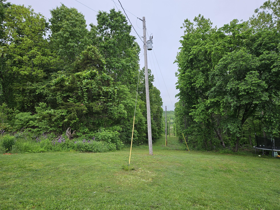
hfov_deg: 73.9
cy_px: 105
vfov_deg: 58.9
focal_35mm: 23
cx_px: 140
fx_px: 186
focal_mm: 5.4
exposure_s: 1/1215
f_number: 1.8
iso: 25
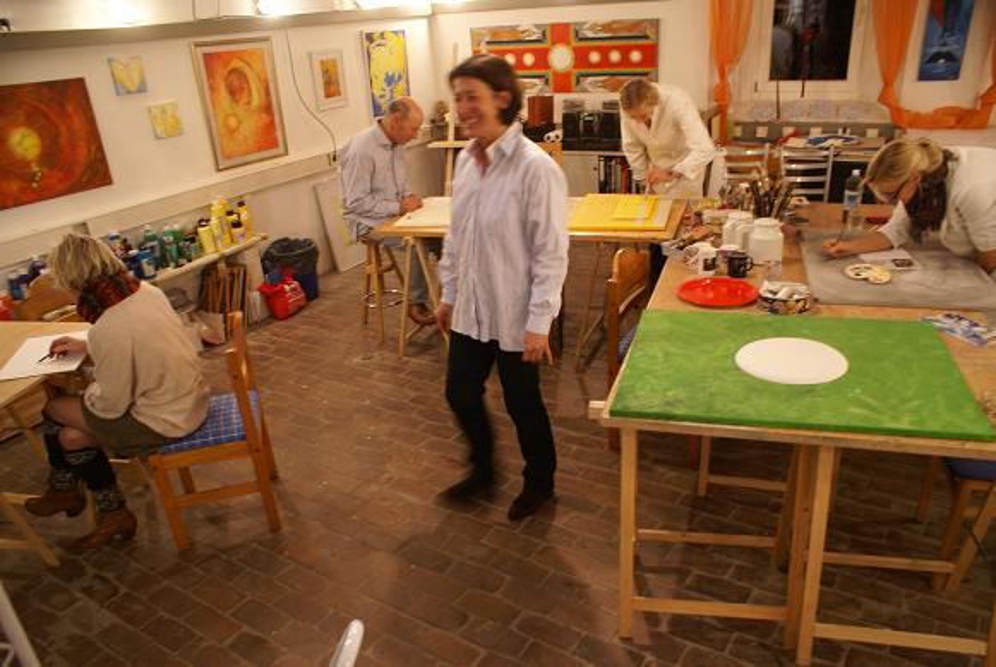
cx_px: 498
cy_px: 334
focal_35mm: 27
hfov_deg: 67.3
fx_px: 748
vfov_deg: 48.1
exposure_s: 1/15
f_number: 3.5
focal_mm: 18
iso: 400
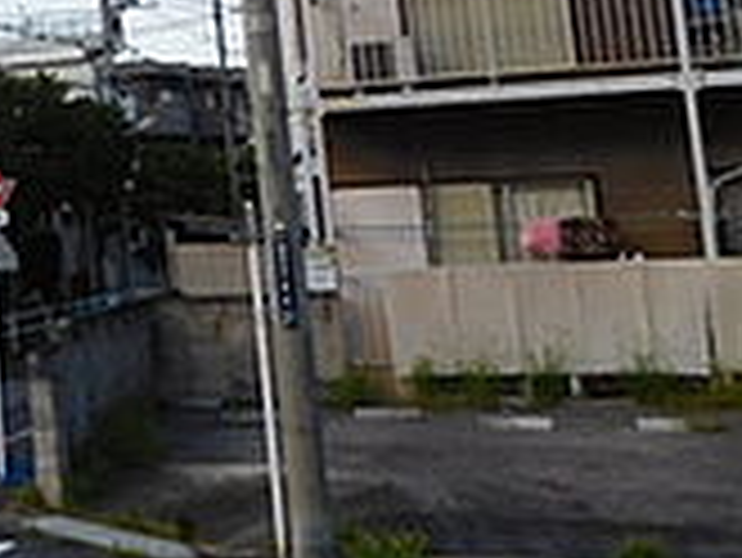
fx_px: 1909
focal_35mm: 89
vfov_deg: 16.1
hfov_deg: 18.8
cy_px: -72
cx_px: -432
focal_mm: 4
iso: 125
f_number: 3
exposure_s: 1/500
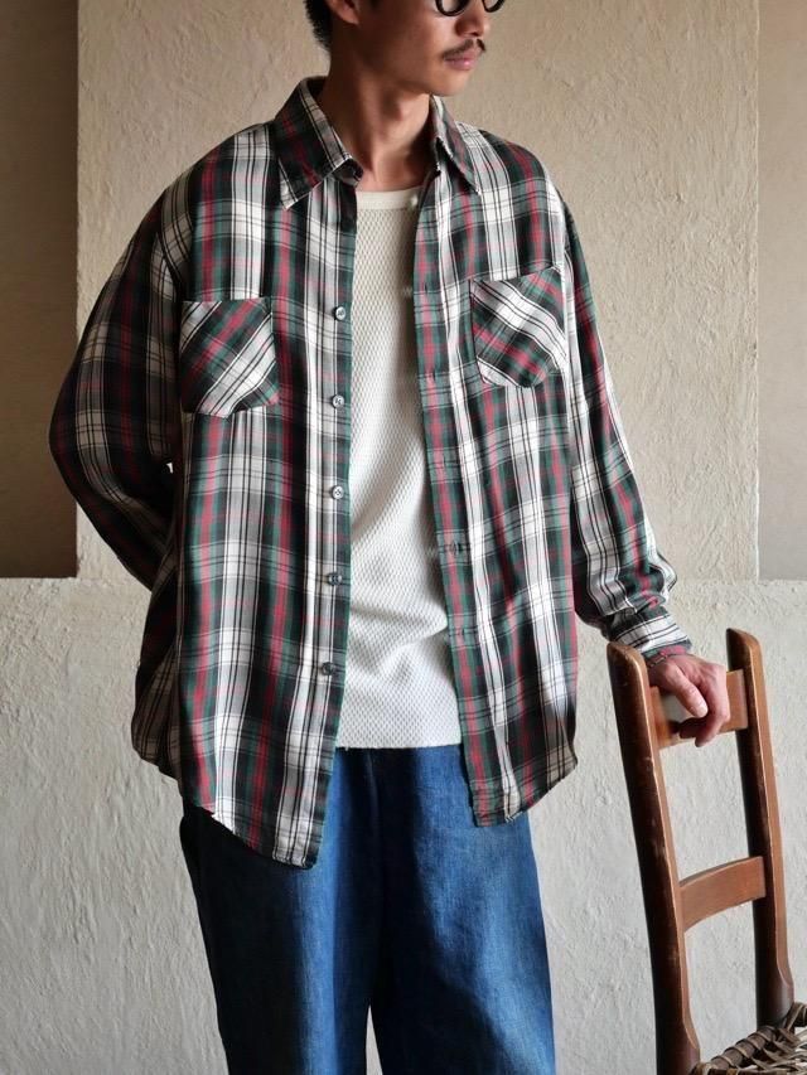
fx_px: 2610
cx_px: 404
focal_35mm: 84
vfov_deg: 23.3
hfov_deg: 17.6
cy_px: 538
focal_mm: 42
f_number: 3.9
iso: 400
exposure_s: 1/100
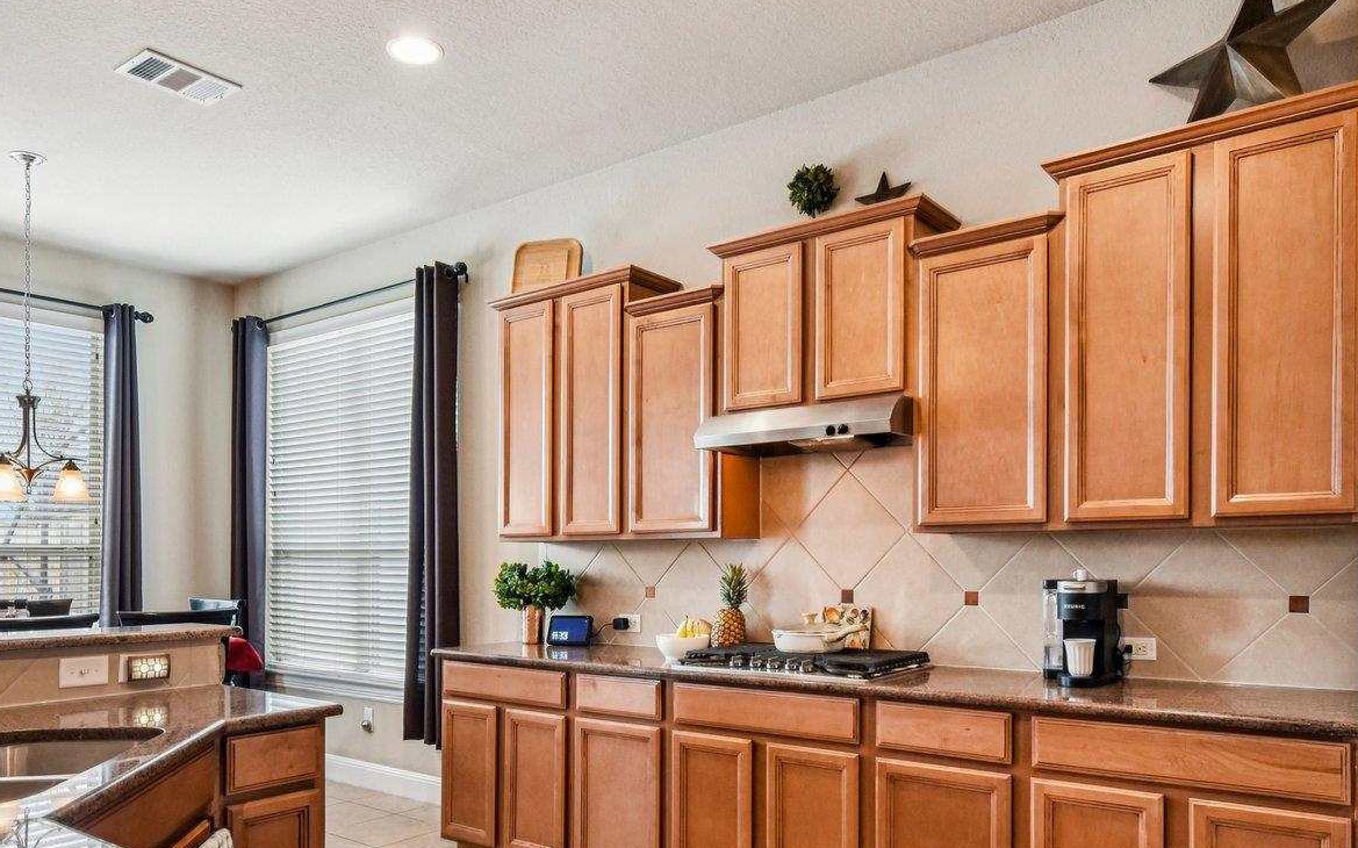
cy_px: 540
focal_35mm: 25
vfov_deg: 48.7
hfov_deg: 72.5
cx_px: 642
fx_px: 925
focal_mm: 14
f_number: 8
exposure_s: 1/15
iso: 500
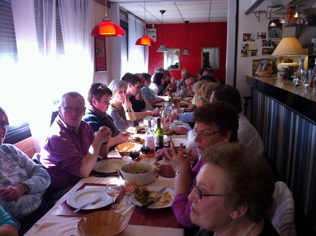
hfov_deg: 52.7
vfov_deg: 40.6
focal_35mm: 35
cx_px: 158
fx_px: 319
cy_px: 118
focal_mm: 3.85
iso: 100
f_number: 2.8
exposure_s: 1/60
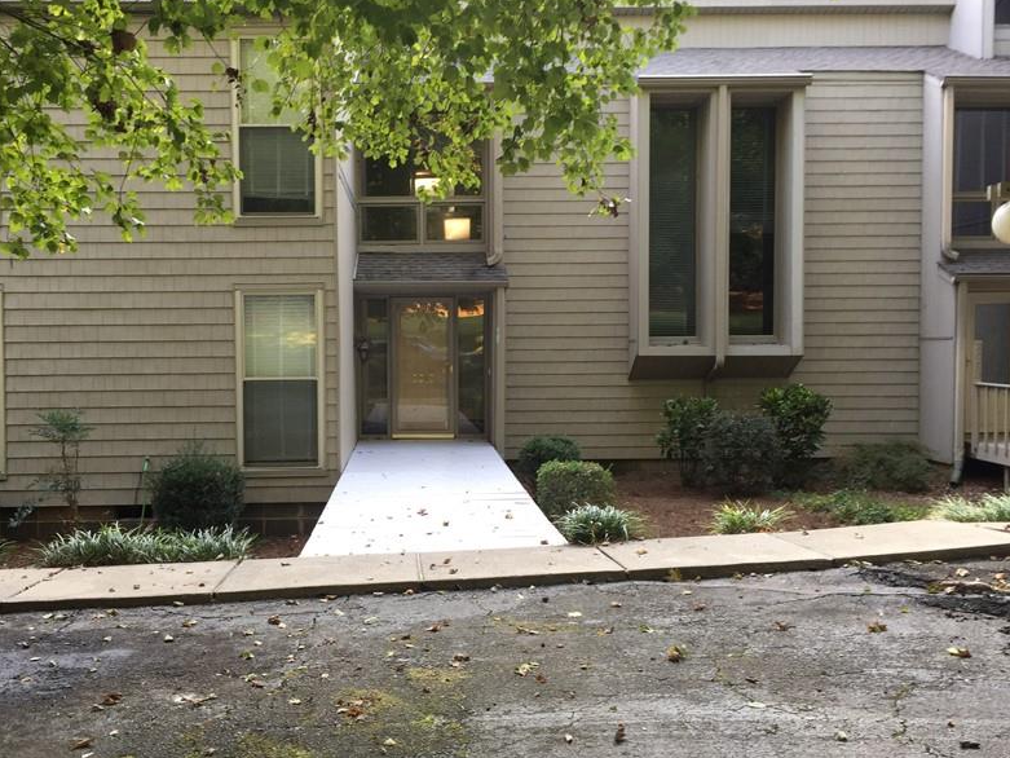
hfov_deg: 48.8
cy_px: 388
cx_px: 432
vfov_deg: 37.7
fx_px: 1109
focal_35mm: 38
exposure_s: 1/40
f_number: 2.2
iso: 40
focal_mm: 4.15
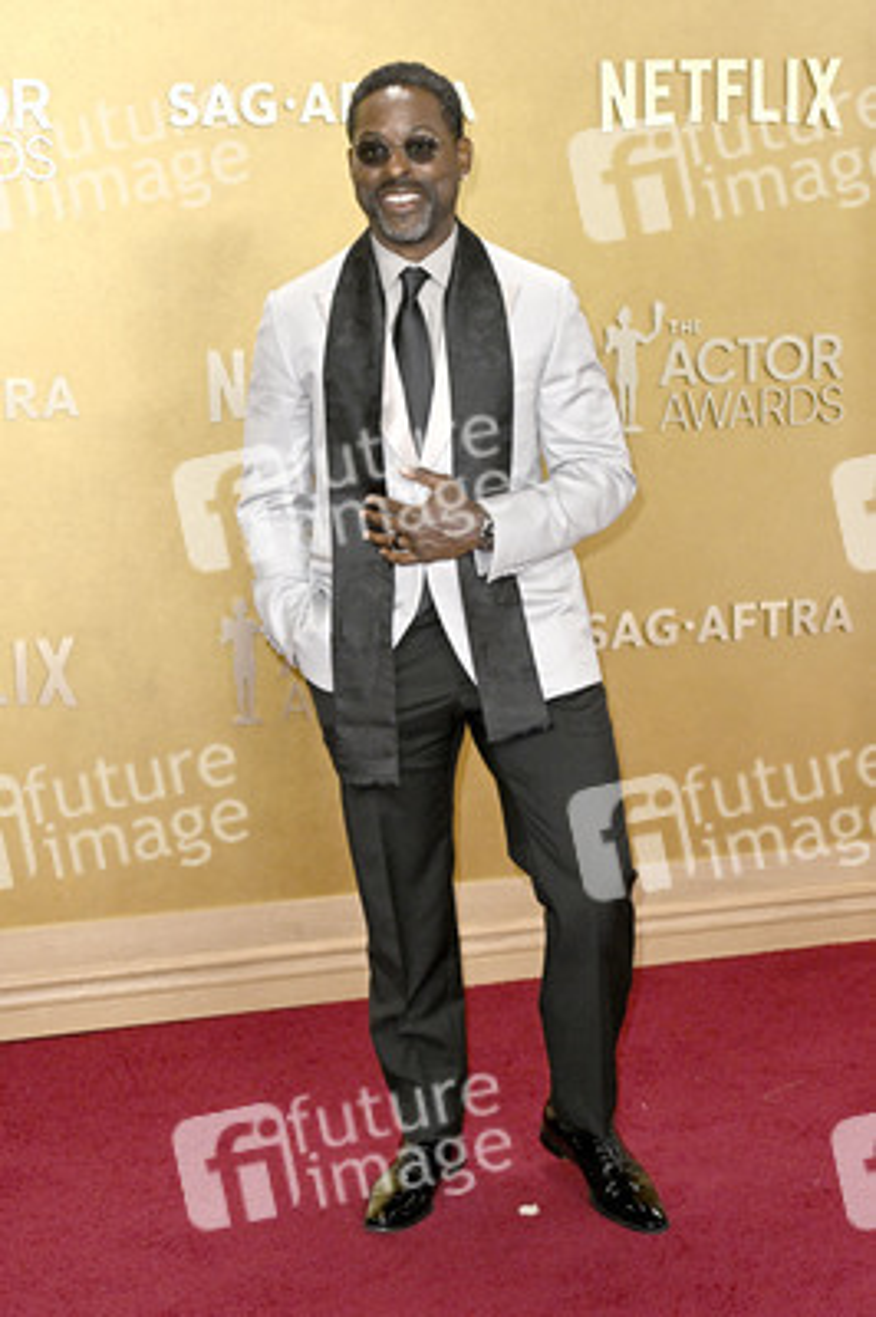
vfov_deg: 41.1
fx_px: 1755
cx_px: 438
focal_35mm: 48
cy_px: 658
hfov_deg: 28.0
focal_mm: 48
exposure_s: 1/320
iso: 2500
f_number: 5.6
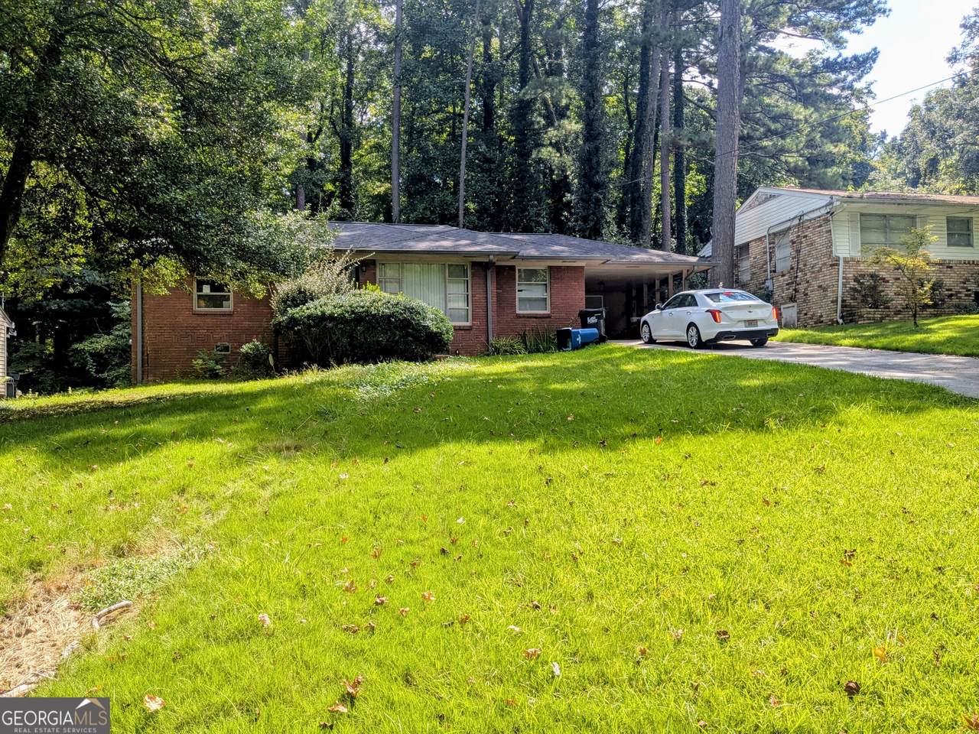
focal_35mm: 27
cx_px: 490
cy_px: 367
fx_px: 764
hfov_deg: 65.3
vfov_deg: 51.4
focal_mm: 4.38
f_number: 1.73
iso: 51
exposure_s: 1/935
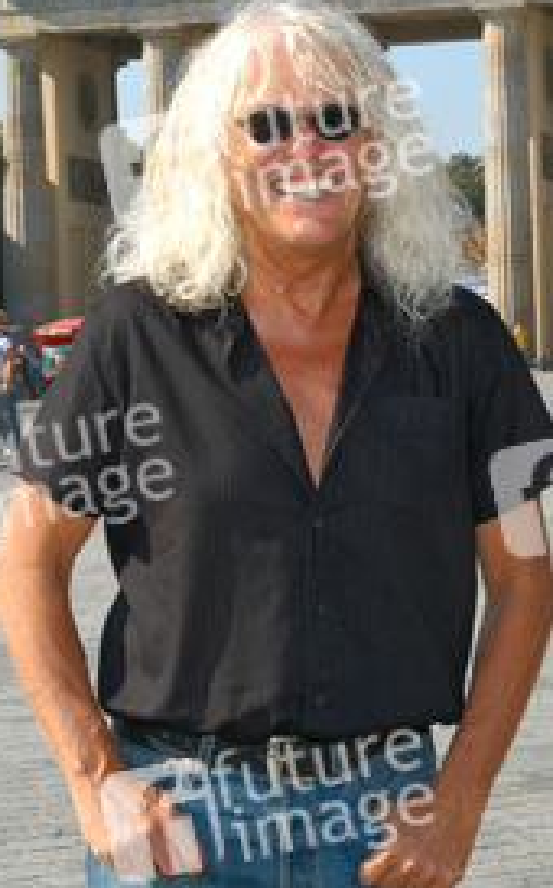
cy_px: 319
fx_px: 2708
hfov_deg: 11.6
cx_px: 361
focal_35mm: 112
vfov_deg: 18.6
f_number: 16
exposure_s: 1/125
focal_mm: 50
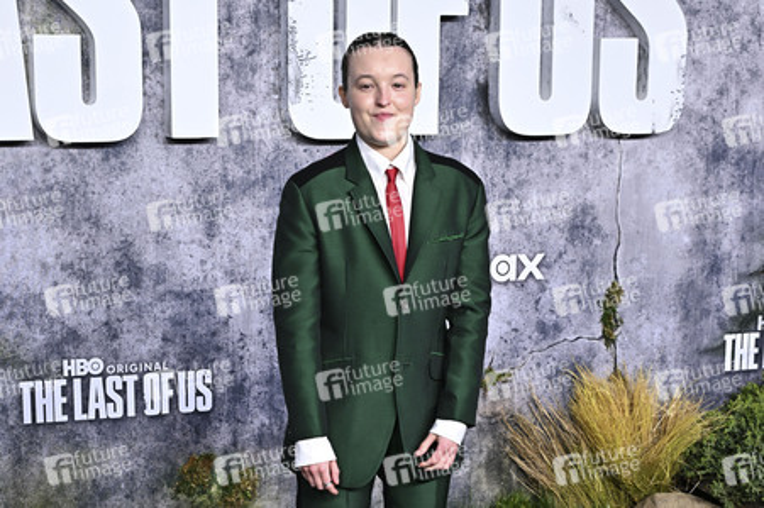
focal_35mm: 52
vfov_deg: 26.0
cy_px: 254
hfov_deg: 38.2
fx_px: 1103
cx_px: 382
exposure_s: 1/250
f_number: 6.3
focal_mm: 52
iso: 400
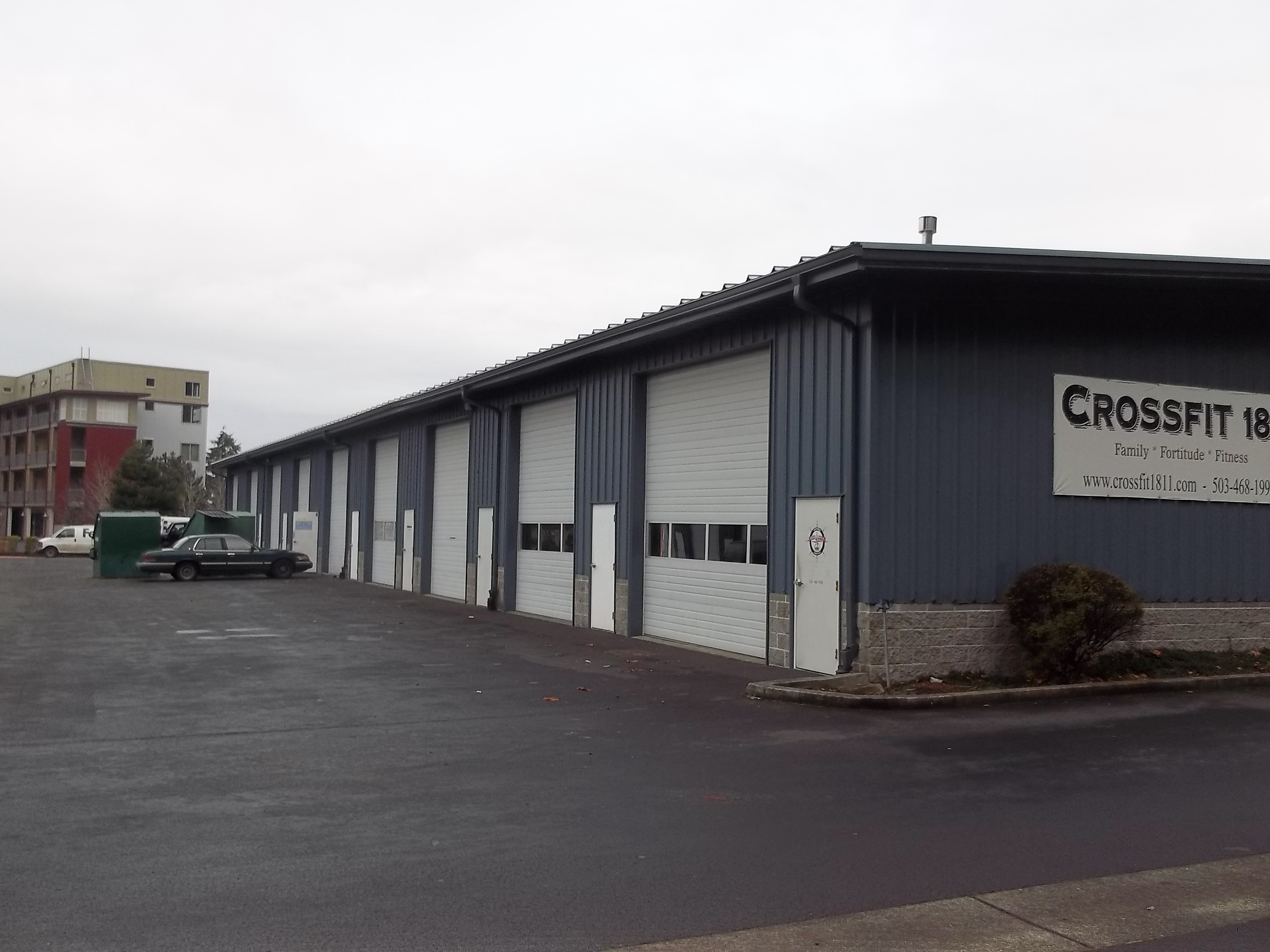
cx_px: 635
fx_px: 1211
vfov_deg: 42.9
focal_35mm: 33
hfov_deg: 55.4
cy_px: 476
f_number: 8
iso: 80
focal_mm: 5.9
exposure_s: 1/100
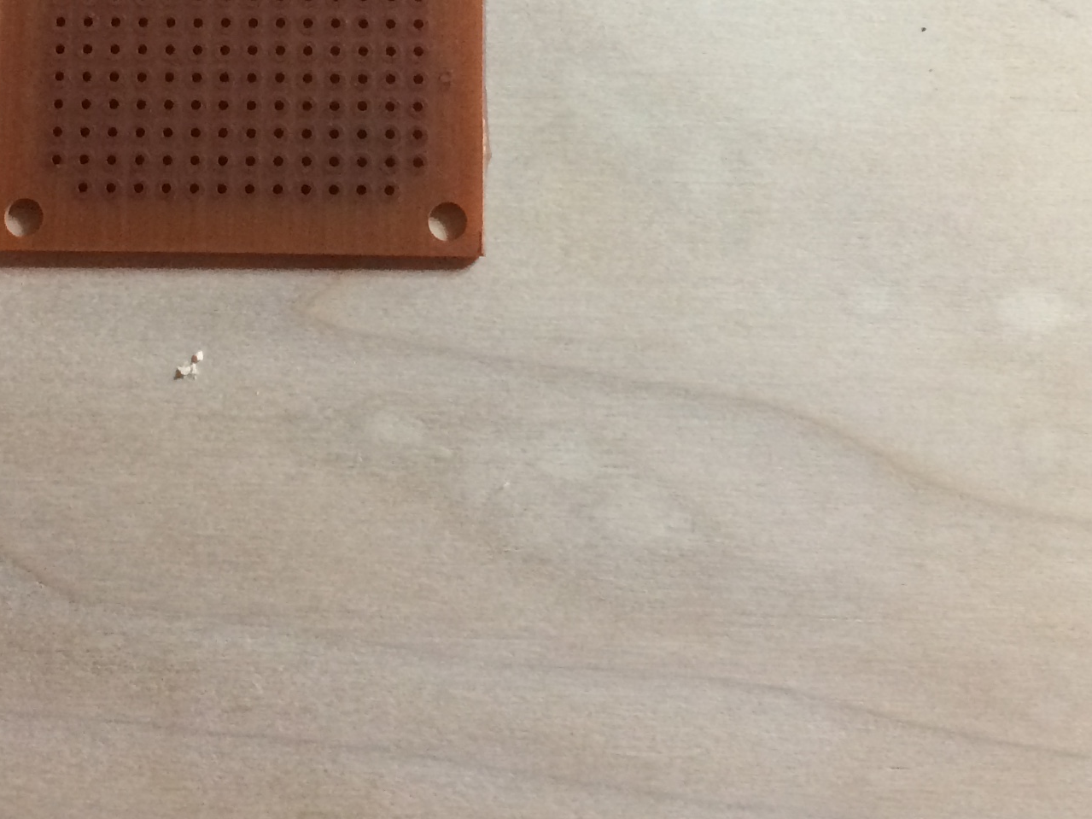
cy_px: -89
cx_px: 334
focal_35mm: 74
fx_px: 2334
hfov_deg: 26.1
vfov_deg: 19.1
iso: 160
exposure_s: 1/30
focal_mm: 4.15
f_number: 2.2
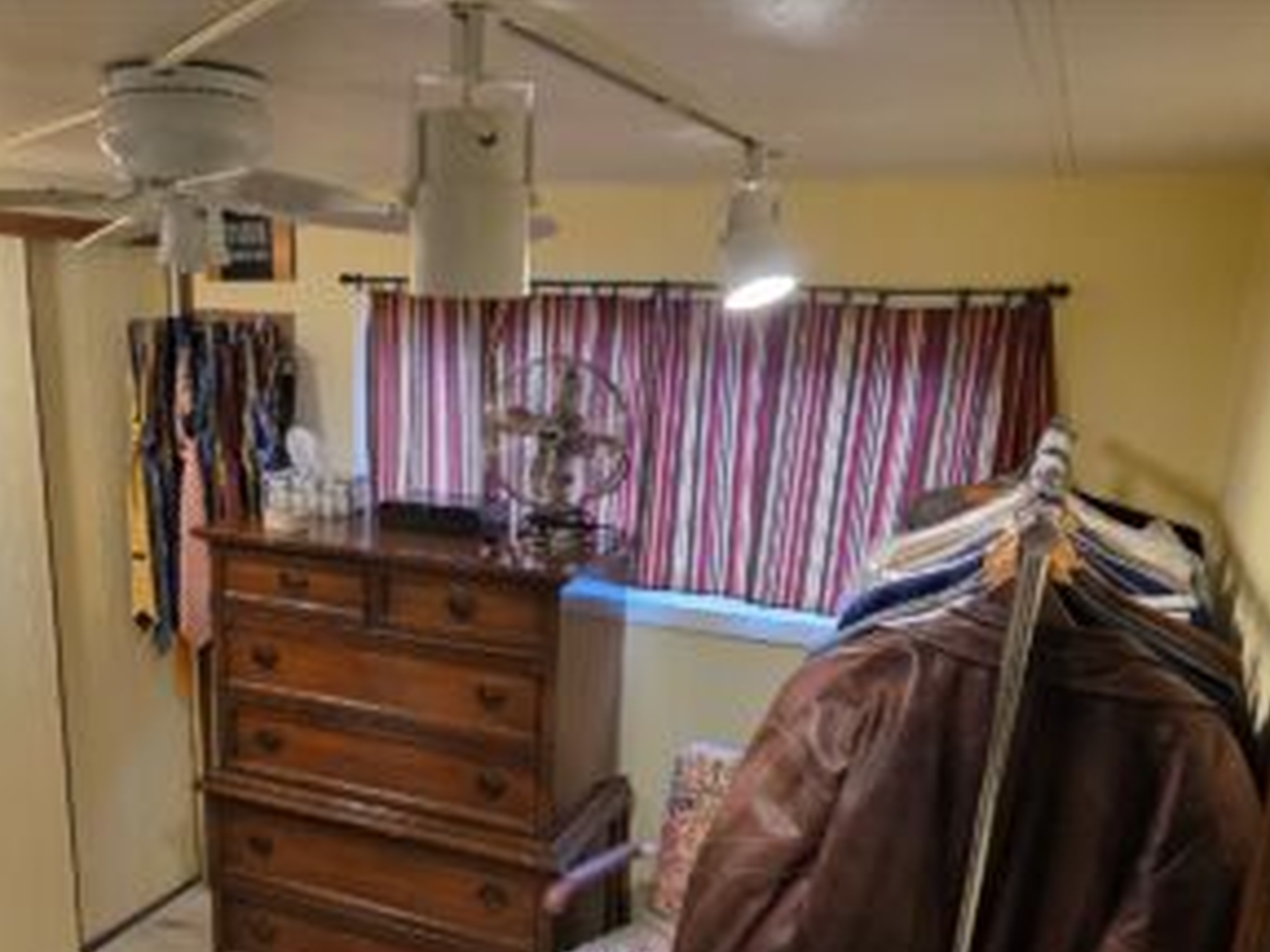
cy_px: 652
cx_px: 450
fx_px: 1174
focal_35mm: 32
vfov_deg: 43.4
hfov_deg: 55.9
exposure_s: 1/120
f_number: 1.7
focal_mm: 6.3
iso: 400
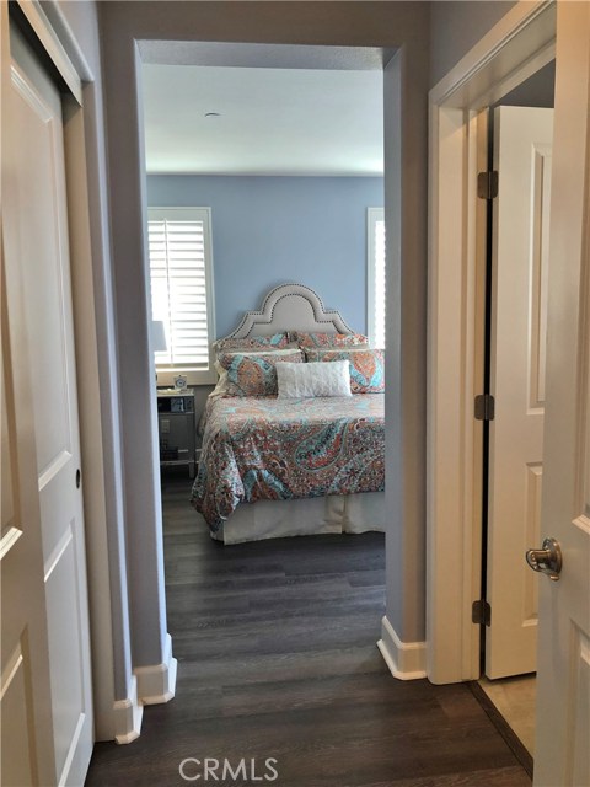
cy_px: 394
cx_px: 295
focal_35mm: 28
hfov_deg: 49.7
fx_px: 636
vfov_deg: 63.4
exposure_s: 1/30
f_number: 1.8
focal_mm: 4
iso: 32
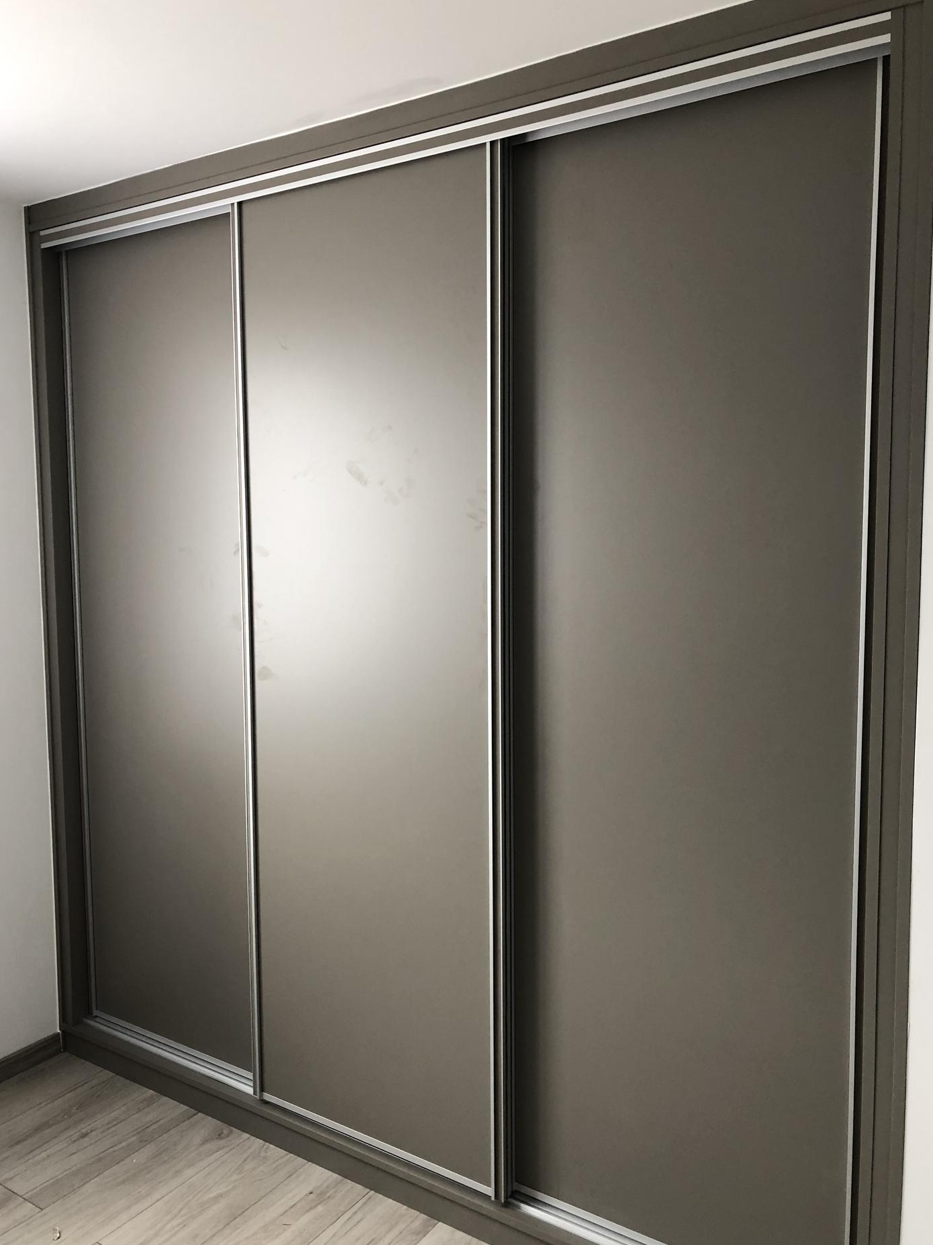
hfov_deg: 48.2
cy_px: 612
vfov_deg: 61.7
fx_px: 1042
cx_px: 457
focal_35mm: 29
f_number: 1.8
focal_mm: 4
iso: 40
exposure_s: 1/20
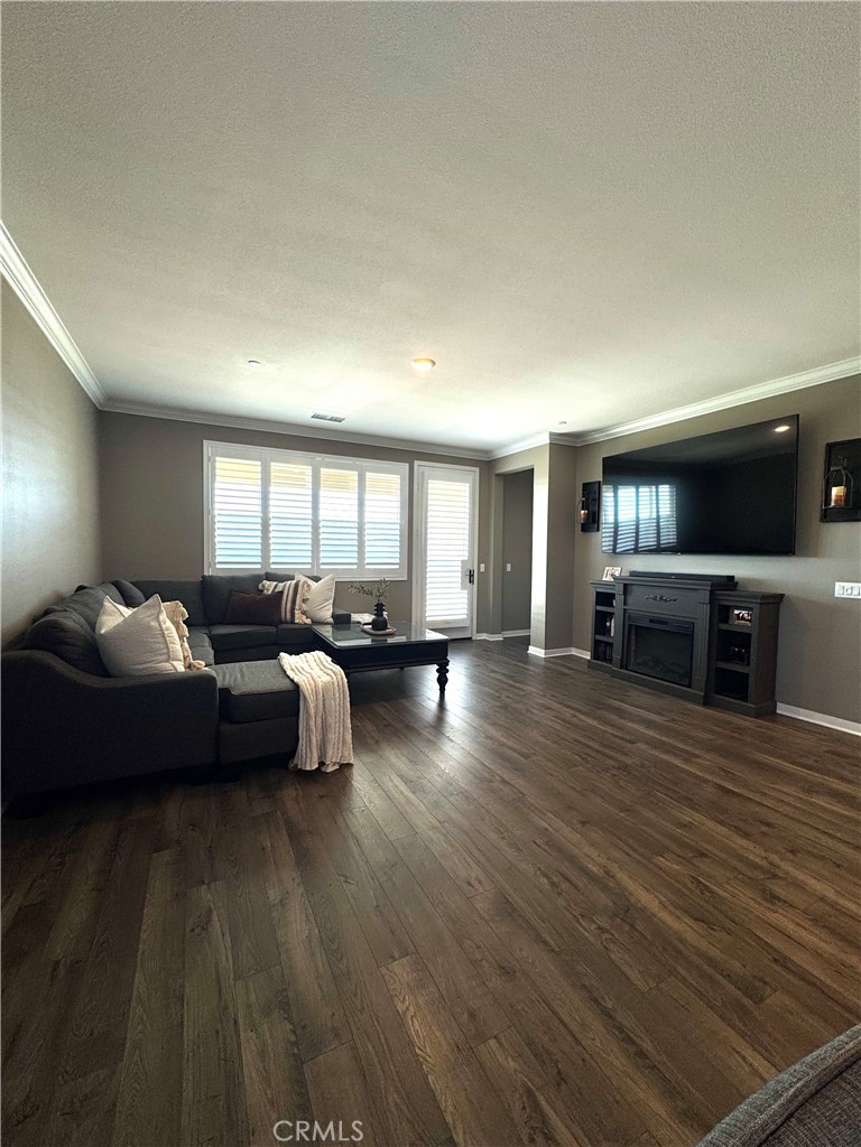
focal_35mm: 14
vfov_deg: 102.1
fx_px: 464
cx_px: 430
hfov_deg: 85.7
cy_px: 574
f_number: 2.2
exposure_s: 1/120
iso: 80
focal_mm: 2.22
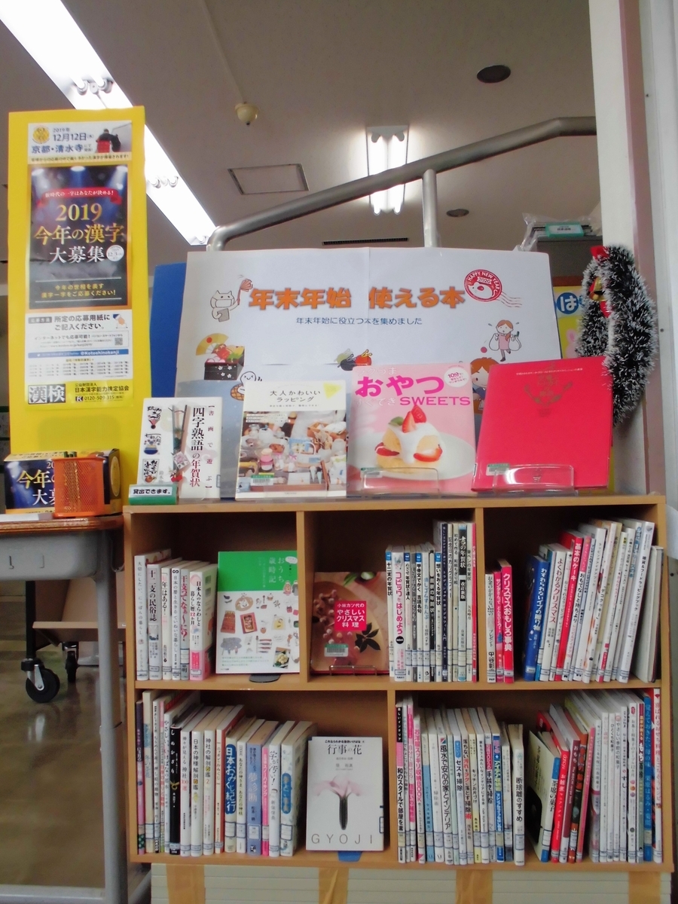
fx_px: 757
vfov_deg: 61.7
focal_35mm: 29
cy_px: 452
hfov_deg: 48.2
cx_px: 339
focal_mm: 5.3
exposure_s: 1/60
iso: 200
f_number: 3.7
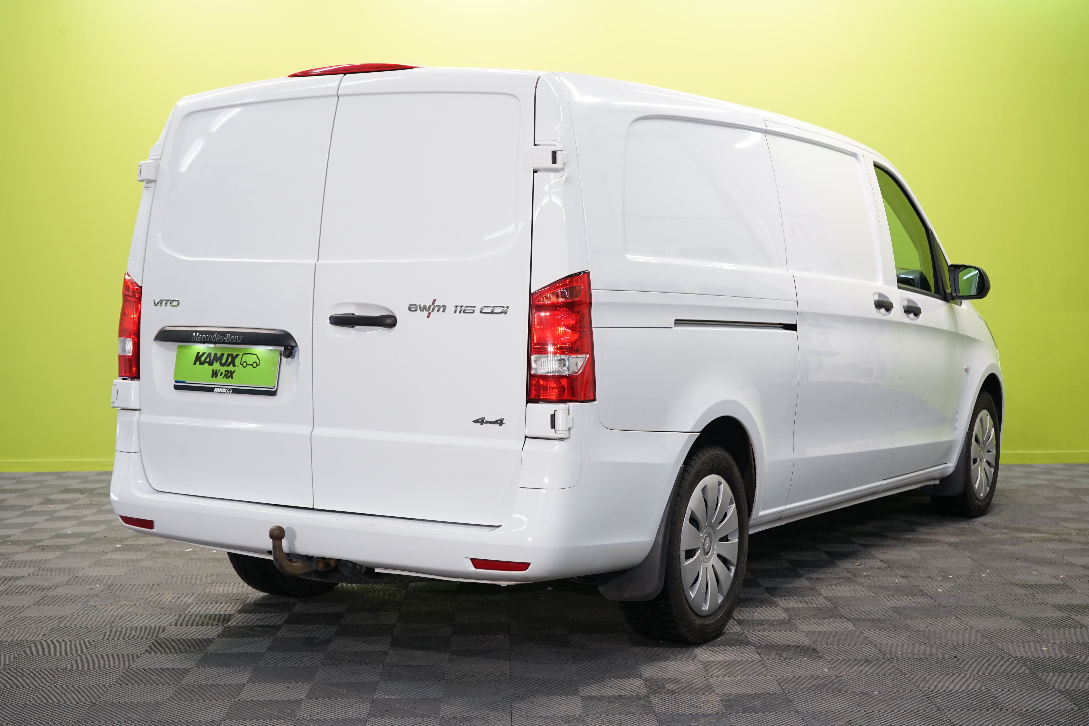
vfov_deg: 27.5
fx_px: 1482
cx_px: 544
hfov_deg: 40.3
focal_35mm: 49
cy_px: 363
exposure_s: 1/25
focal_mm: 49
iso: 800
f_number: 8
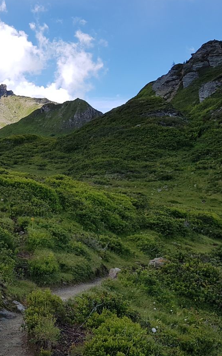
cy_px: 155
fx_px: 484
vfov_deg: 40.2
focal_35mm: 50
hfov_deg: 24.9
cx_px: 12
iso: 50
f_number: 1.7
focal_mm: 4.2
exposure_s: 1/1324
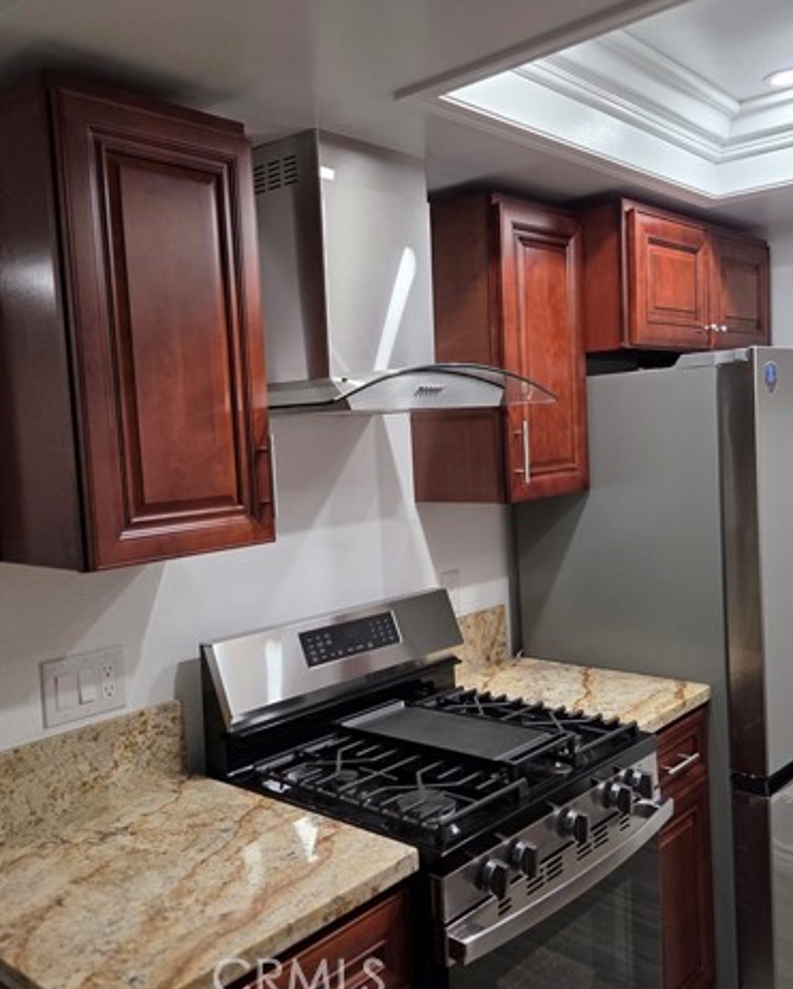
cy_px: 496
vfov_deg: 57.1
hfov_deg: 47.2
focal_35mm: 31
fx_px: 909
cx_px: 402
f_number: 1.8
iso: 250
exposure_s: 1/120
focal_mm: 5.4
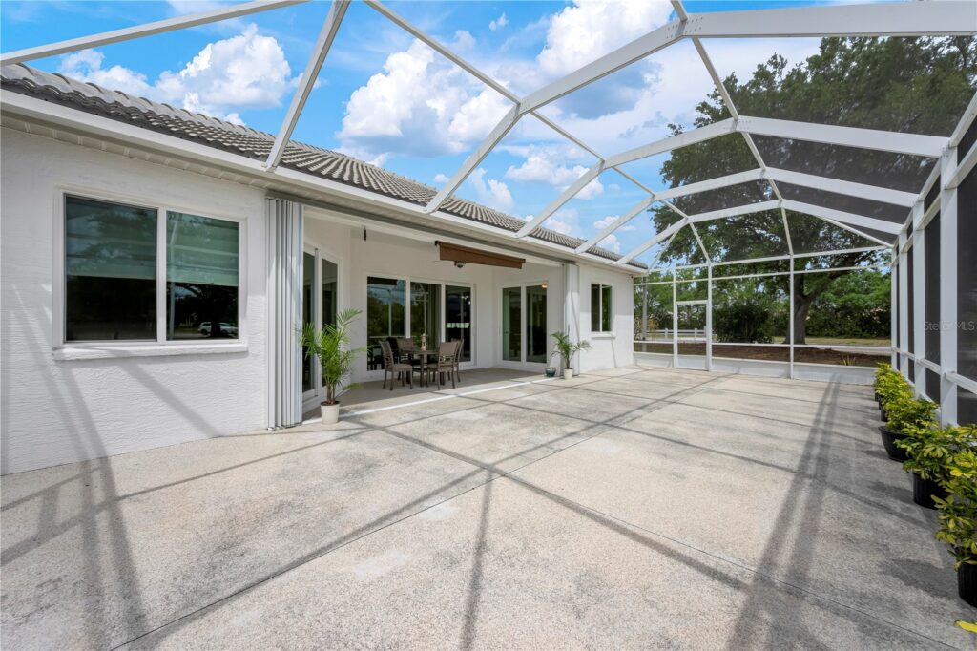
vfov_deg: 81.2
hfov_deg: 104.3
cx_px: 488
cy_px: 326
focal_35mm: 14
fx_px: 380
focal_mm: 14
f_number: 13
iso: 200
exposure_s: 1/100
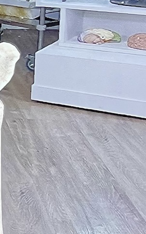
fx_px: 727
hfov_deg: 9.7
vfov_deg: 18.2
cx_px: -244
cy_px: 69
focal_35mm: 114
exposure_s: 1/103
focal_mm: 5.1
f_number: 1.6
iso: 64
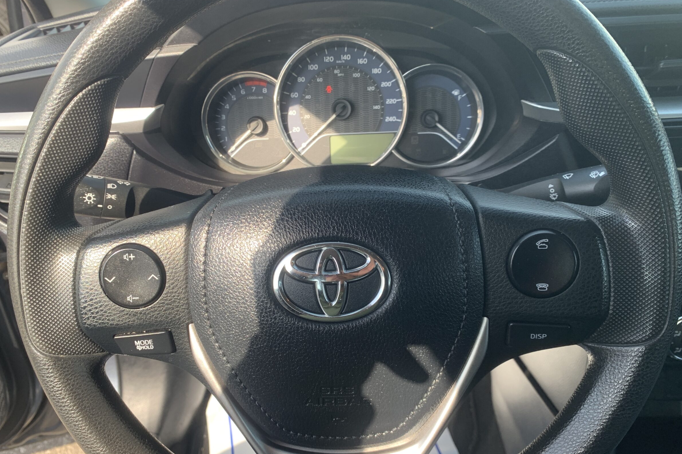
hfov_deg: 63.7
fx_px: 549
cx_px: 334
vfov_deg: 44.8
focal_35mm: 29
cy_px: 261
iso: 25
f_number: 1.8
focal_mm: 4.25
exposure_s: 1/157
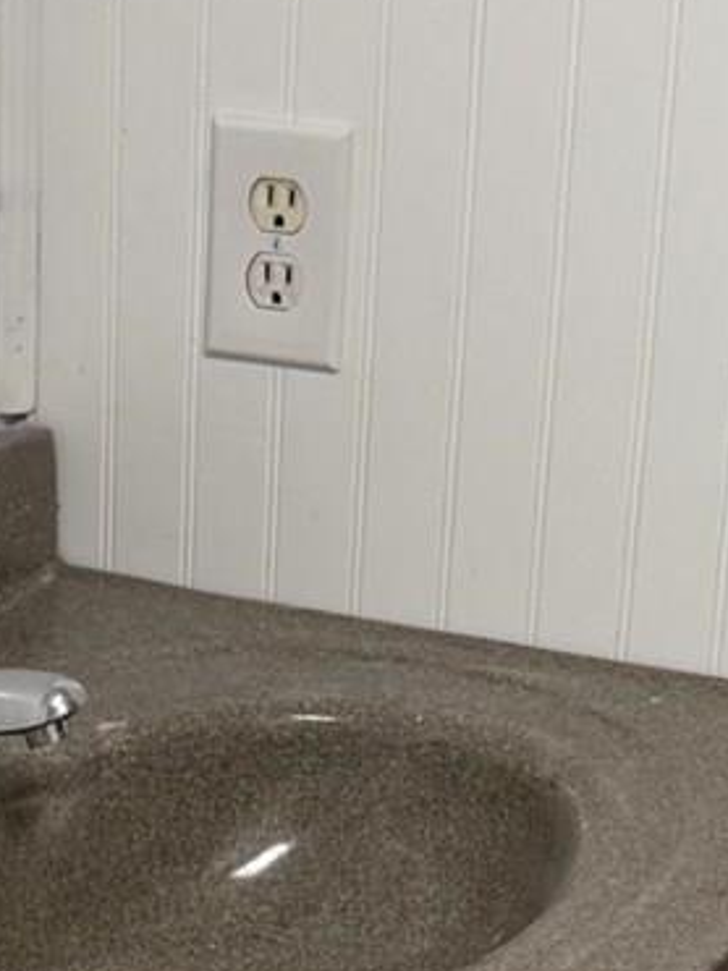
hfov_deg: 9.7
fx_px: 4181
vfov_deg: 12.6
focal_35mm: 149
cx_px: -309
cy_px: 1468
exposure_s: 1/120
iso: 160
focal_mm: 6.76
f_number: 1.78
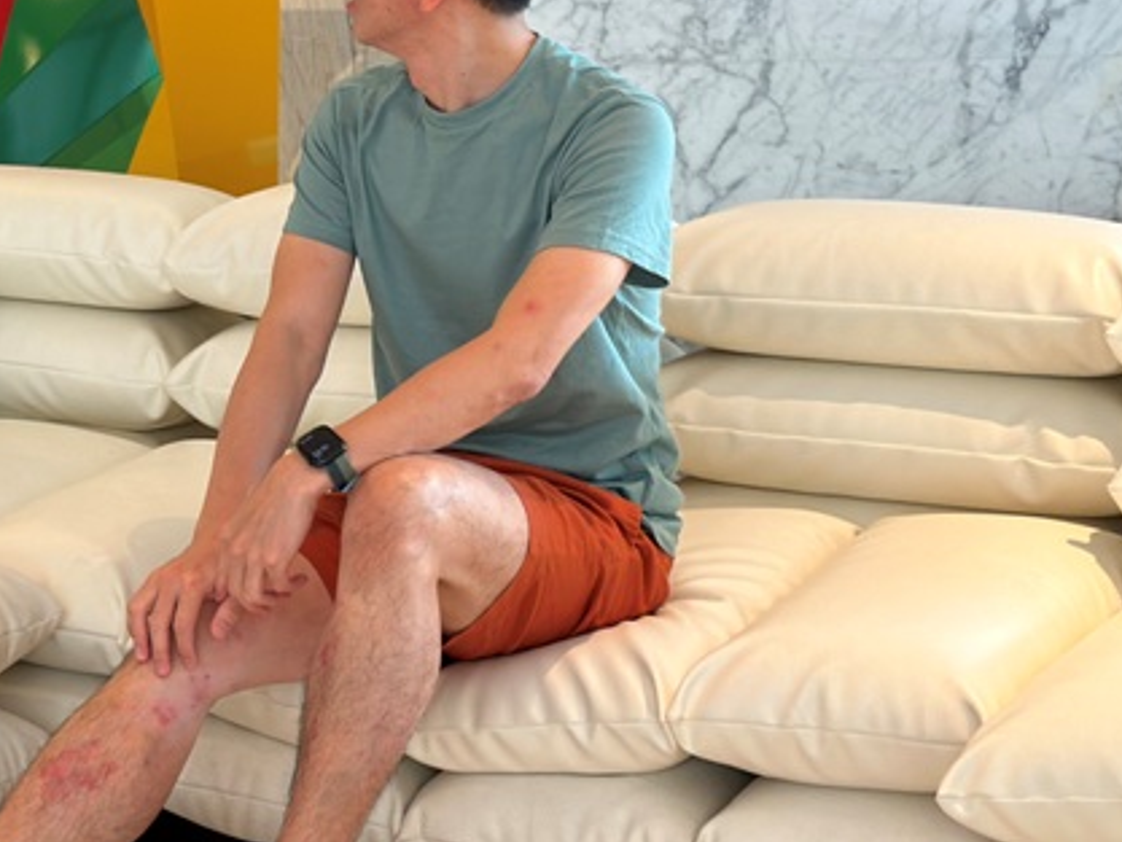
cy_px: 320
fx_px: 2983
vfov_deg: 16.1
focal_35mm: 92
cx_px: 105
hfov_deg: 20.8
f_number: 1.78
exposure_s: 1/42
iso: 80
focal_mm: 6.86
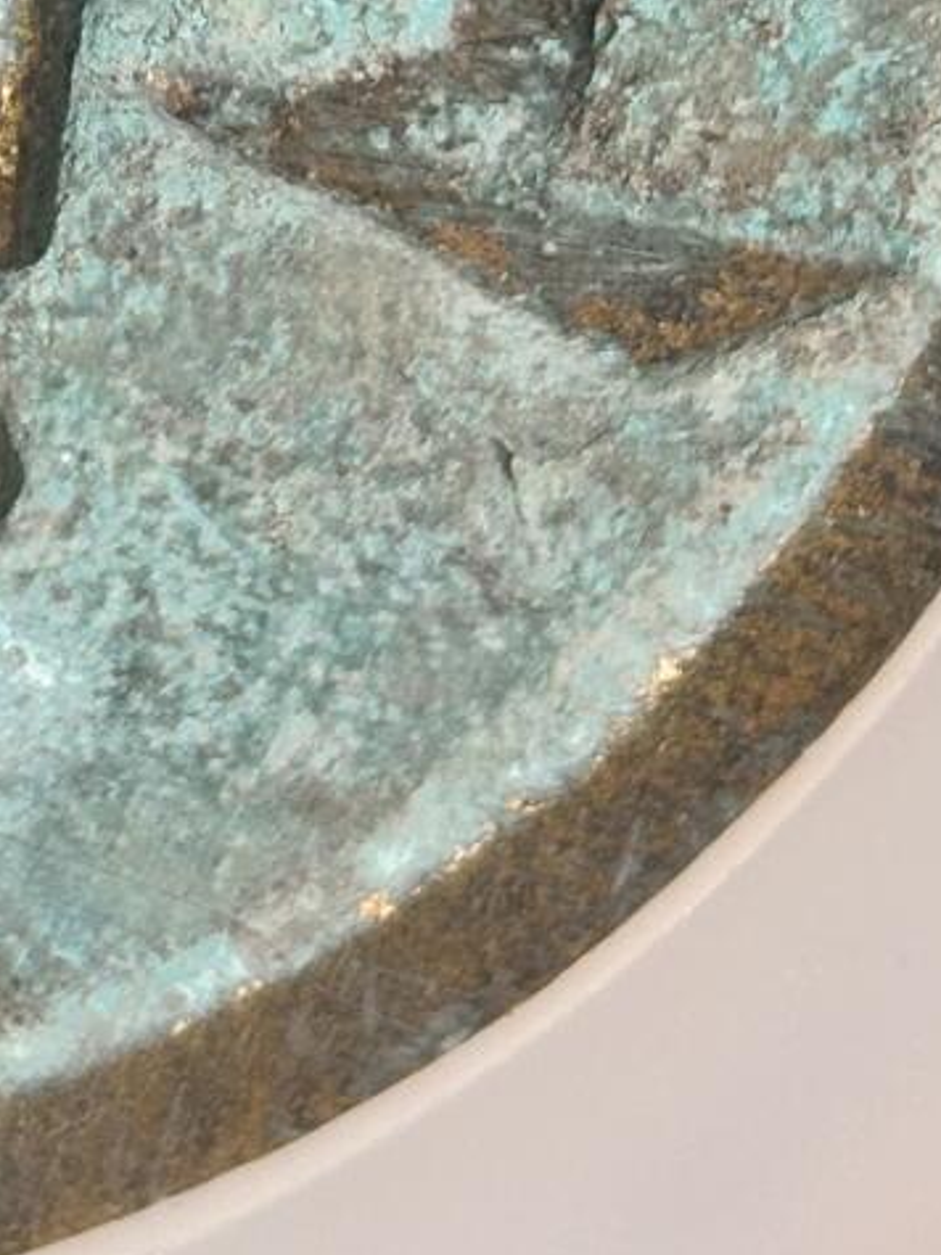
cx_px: -333
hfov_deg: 7.4
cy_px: -584
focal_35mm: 197
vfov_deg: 9.8
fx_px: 7144
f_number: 1.6
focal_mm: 5.96
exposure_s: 1/3788
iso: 40
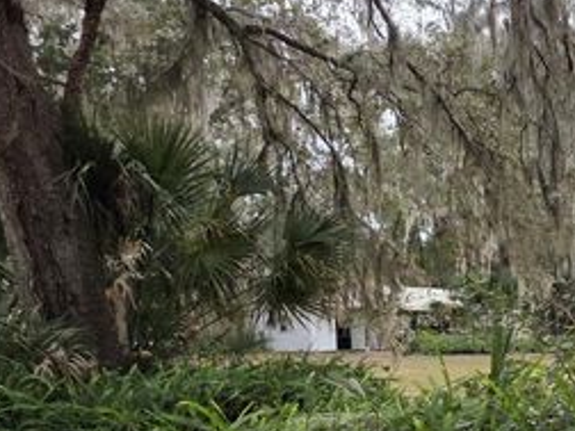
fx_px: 731
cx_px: 870
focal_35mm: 44
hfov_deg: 28.0
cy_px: 385
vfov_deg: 31.4
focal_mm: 2.2
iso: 40
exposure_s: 1/594
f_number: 1.9
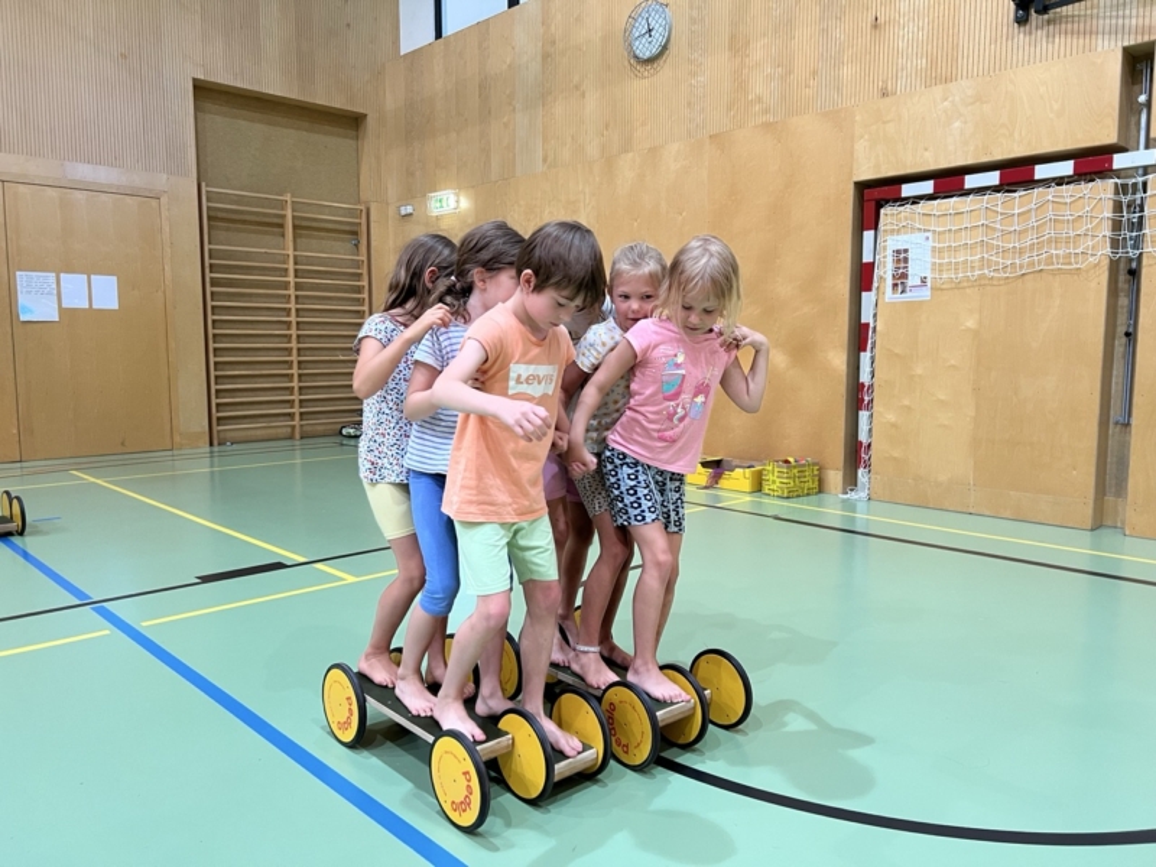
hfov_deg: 67.3
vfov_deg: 53.1
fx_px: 868
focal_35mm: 26
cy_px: 434
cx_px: 578
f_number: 1.5
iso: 125
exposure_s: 1/50
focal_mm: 5.7
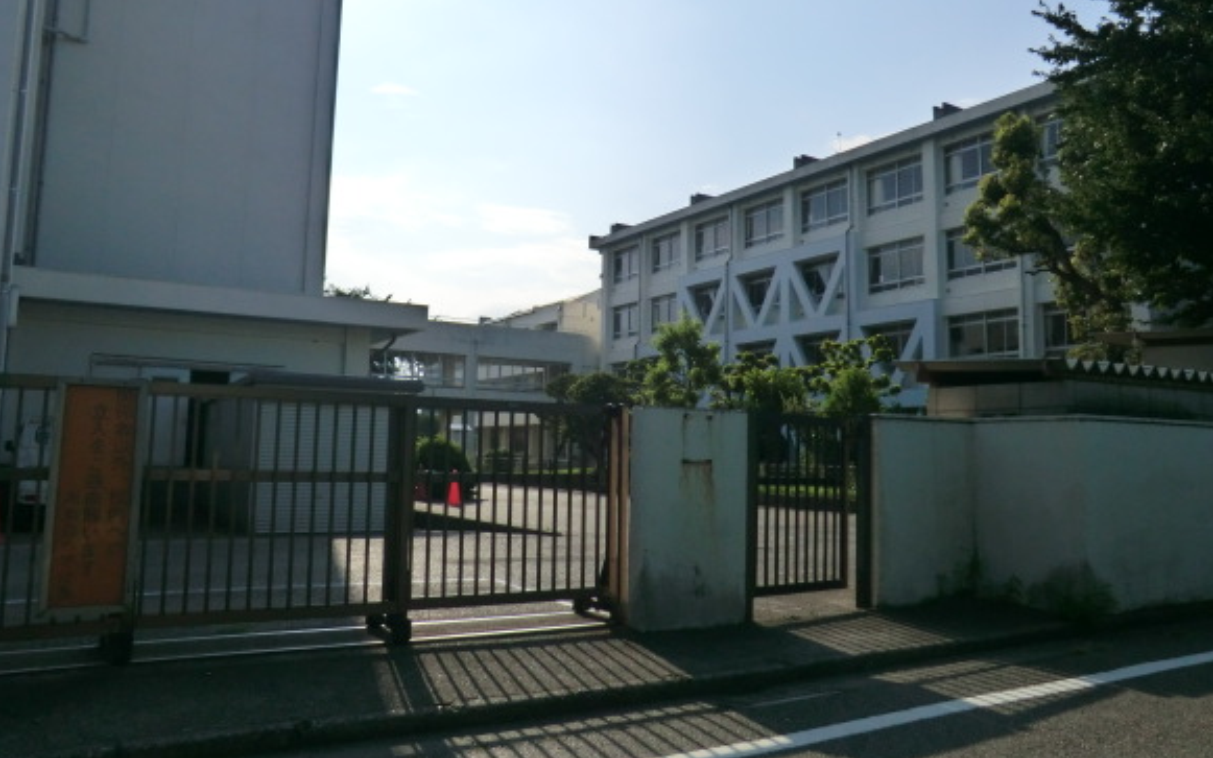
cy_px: 332
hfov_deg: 66.5
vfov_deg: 44.4
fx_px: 926
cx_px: 628
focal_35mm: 28
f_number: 7.5
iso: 80
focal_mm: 4.3
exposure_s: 1/640
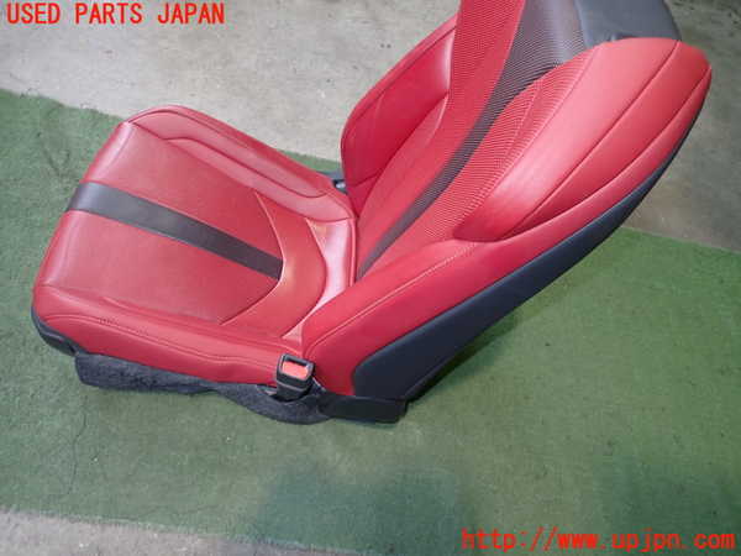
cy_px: 278
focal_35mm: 25
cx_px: 370
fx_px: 535
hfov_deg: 69.4
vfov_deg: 54.9
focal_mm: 4.5
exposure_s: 1/40
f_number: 2
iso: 200
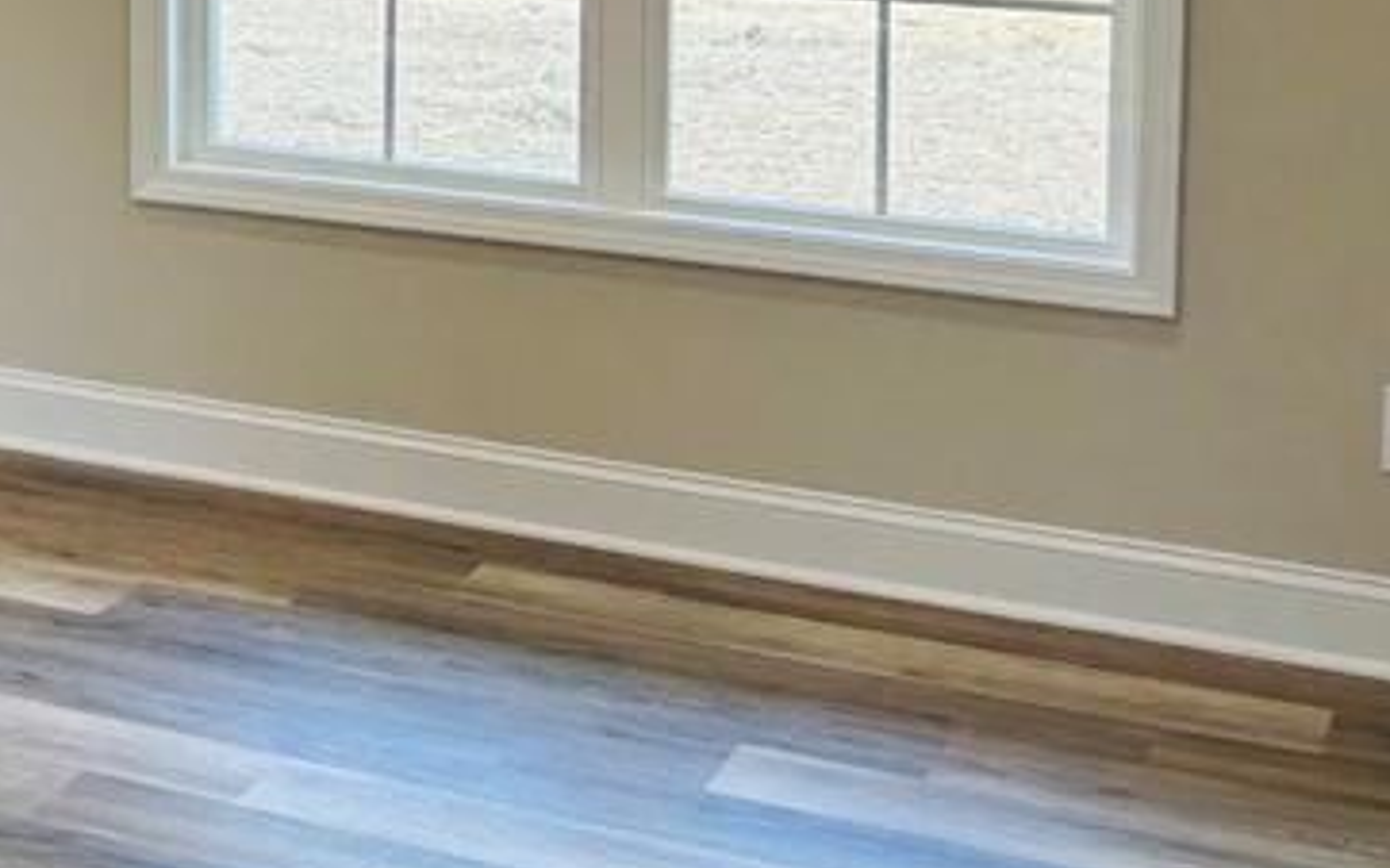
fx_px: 2954
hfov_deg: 24.5
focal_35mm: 78
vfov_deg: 16.0
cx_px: -192
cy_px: -184
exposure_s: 1/122
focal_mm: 5.7
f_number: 1.5
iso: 64
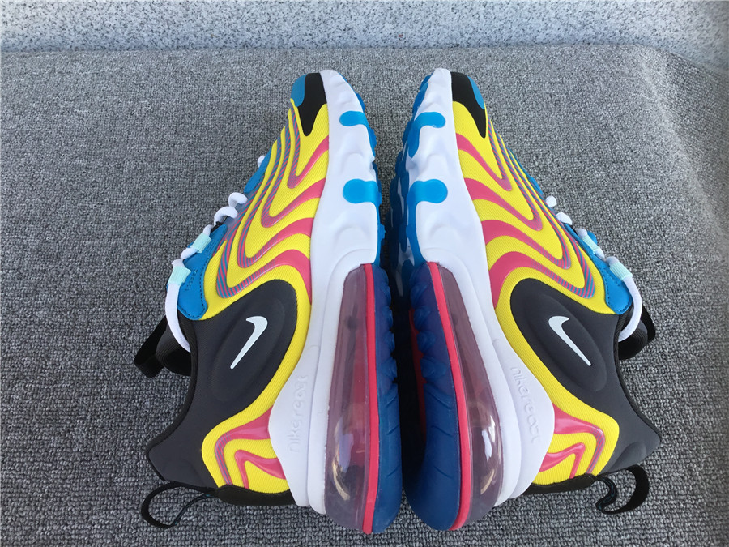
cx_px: 364
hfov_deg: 58.4
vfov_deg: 45.4
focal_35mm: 31
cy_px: 274
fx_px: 653
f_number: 2.4
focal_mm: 3.3
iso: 25
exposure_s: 1/236
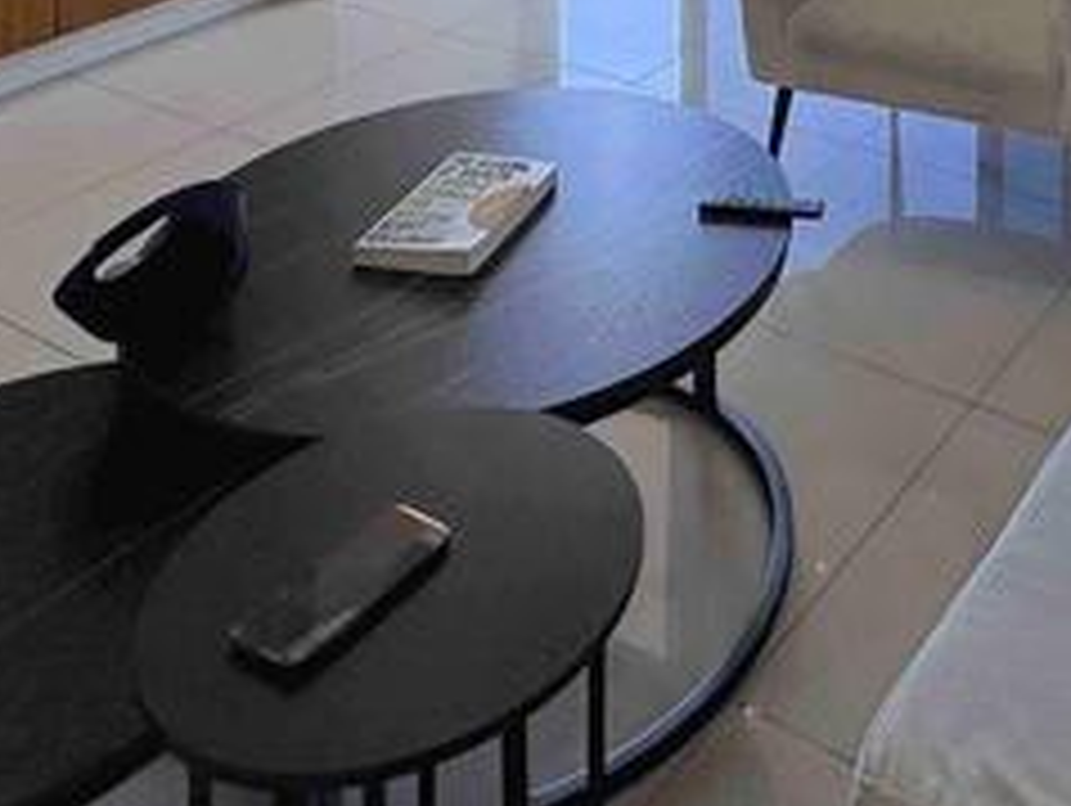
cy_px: -468
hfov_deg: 37.6
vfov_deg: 23.4
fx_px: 1456
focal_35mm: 47
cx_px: 972
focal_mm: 2.22
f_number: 2.2
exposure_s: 1/223
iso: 40
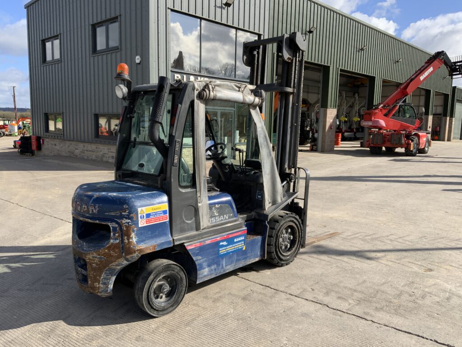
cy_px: 174
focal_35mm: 29
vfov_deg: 48.2
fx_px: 387
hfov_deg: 61.7
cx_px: 231
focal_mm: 3
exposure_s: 1/1311
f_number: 1.8
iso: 16
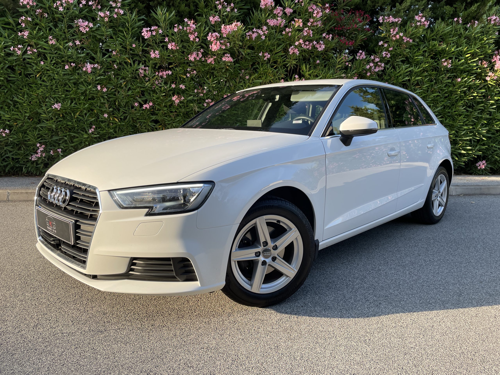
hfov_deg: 67.3
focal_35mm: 26
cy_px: 188
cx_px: 250
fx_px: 376
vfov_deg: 53.1
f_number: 1.6
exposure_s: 1/888
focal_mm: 4.2
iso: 32
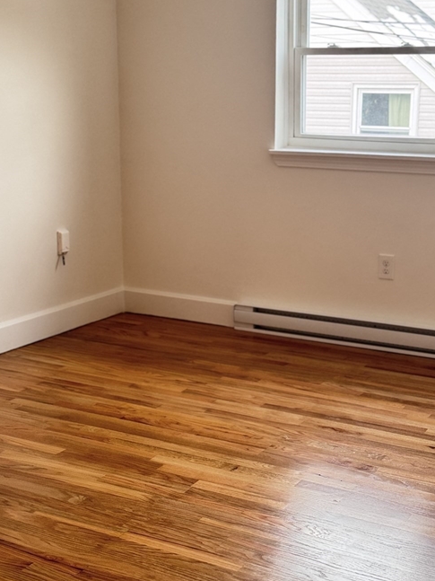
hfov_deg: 25.6
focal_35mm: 57
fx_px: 955
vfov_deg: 33.8
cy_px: 283
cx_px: 255
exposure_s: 1/60
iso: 250
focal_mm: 6.76
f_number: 1.78
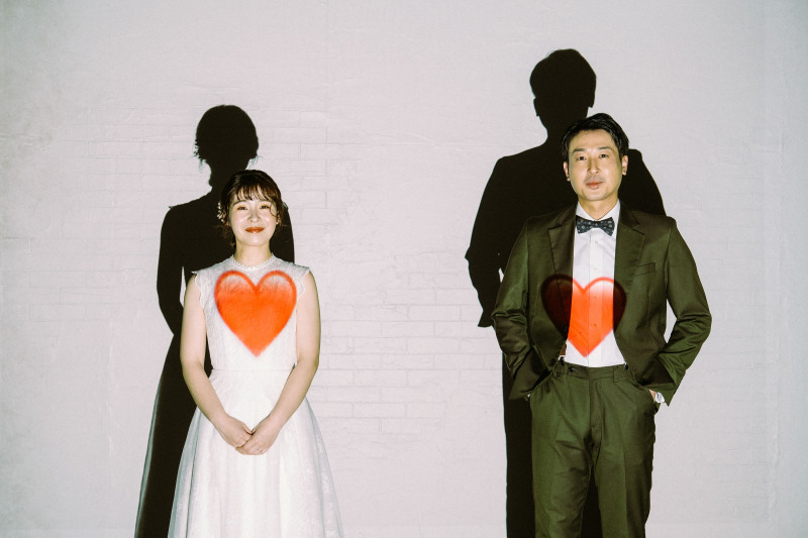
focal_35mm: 58
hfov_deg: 34.5
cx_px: 404
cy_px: 269
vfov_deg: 23.4
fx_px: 1301
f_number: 3.2
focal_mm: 38.8
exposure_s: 1/50
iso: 800
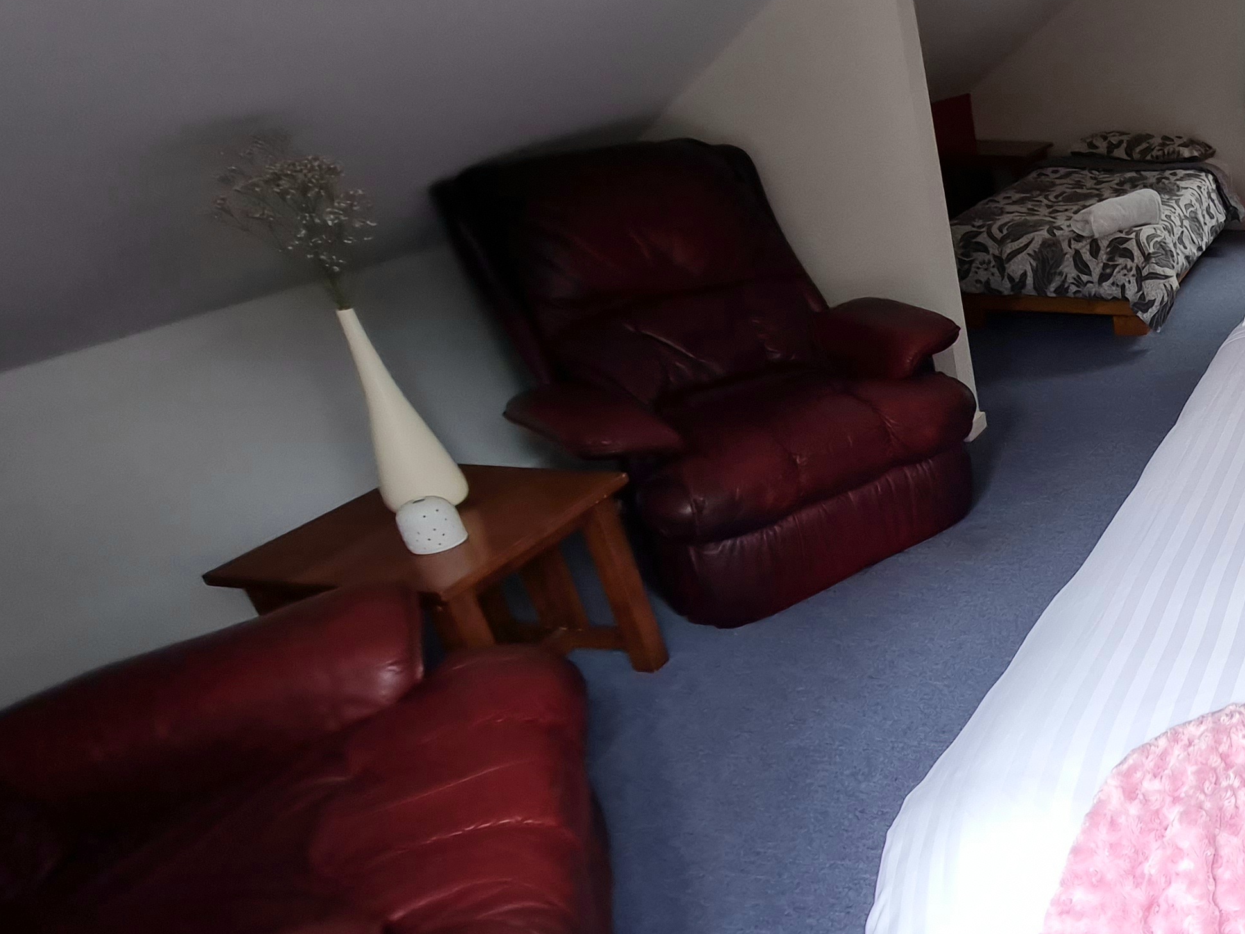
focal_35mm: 27
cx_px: 1278
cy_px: 489
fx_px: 971
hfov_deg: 50.8
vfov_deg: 51.3
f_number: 2.2
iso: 80
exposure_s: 1/100
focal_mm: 1.74
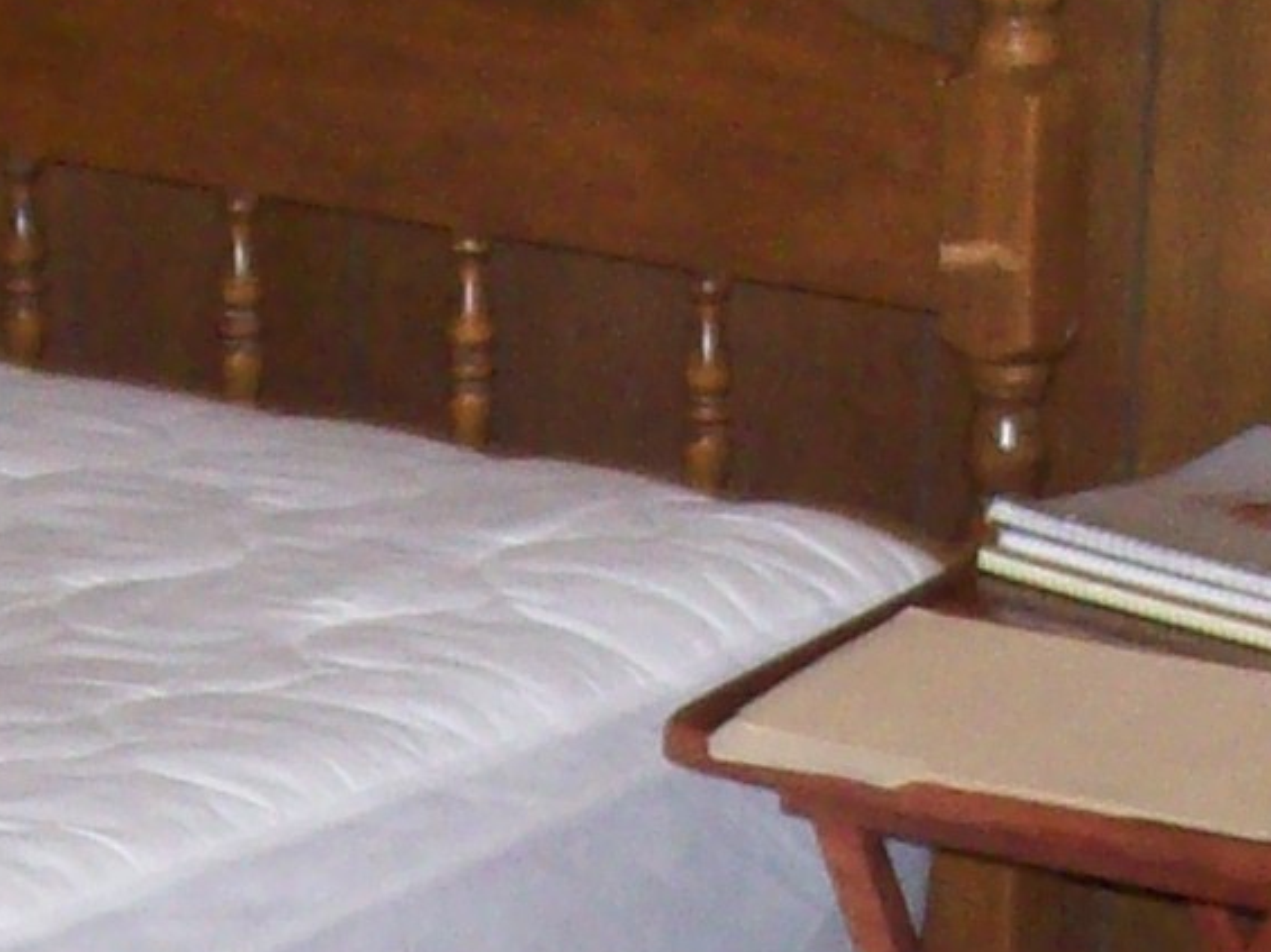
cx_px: 636
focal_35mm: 181
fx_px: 6643
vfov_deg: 8.0
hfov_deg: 10.9
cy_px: 1468
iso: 200
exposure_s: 1/64
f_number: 2.7
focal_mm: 6
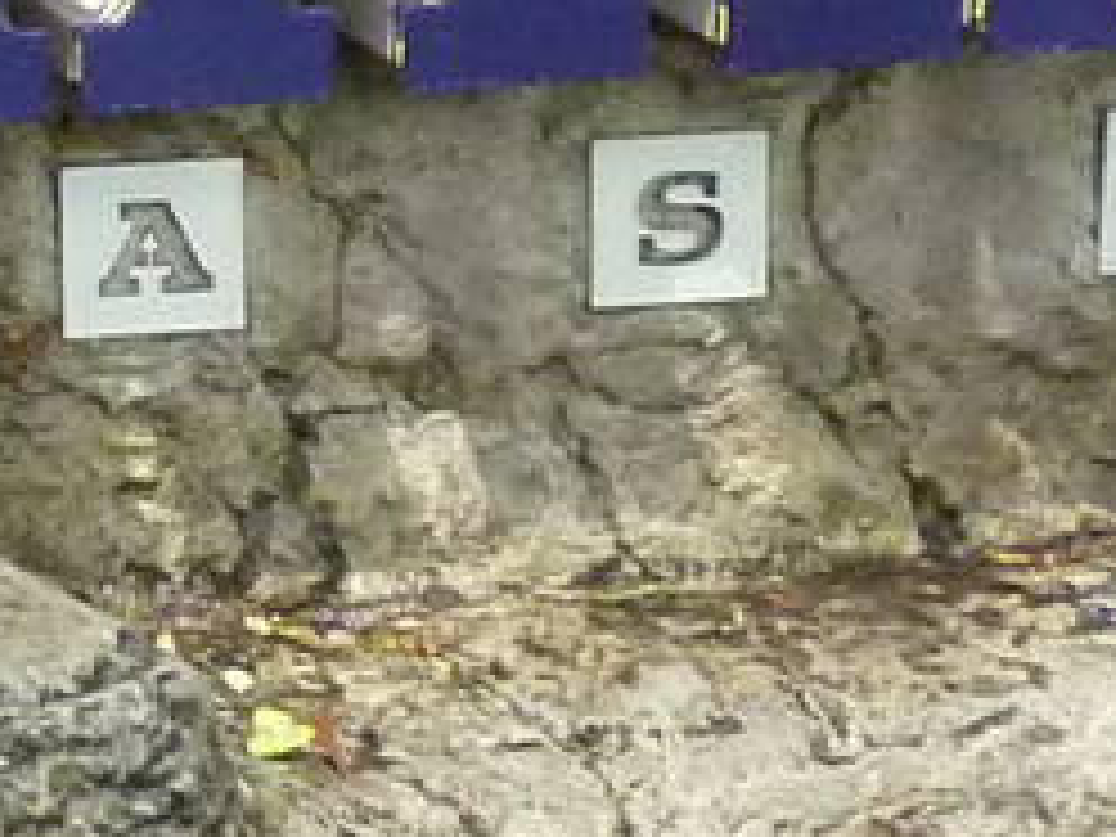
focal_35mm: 161
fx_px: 5191
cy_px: -256
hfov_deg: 11.2
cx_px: -1053
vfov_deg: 9.1
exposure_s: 1/320
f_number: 3.3
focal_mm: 4.1
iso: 400
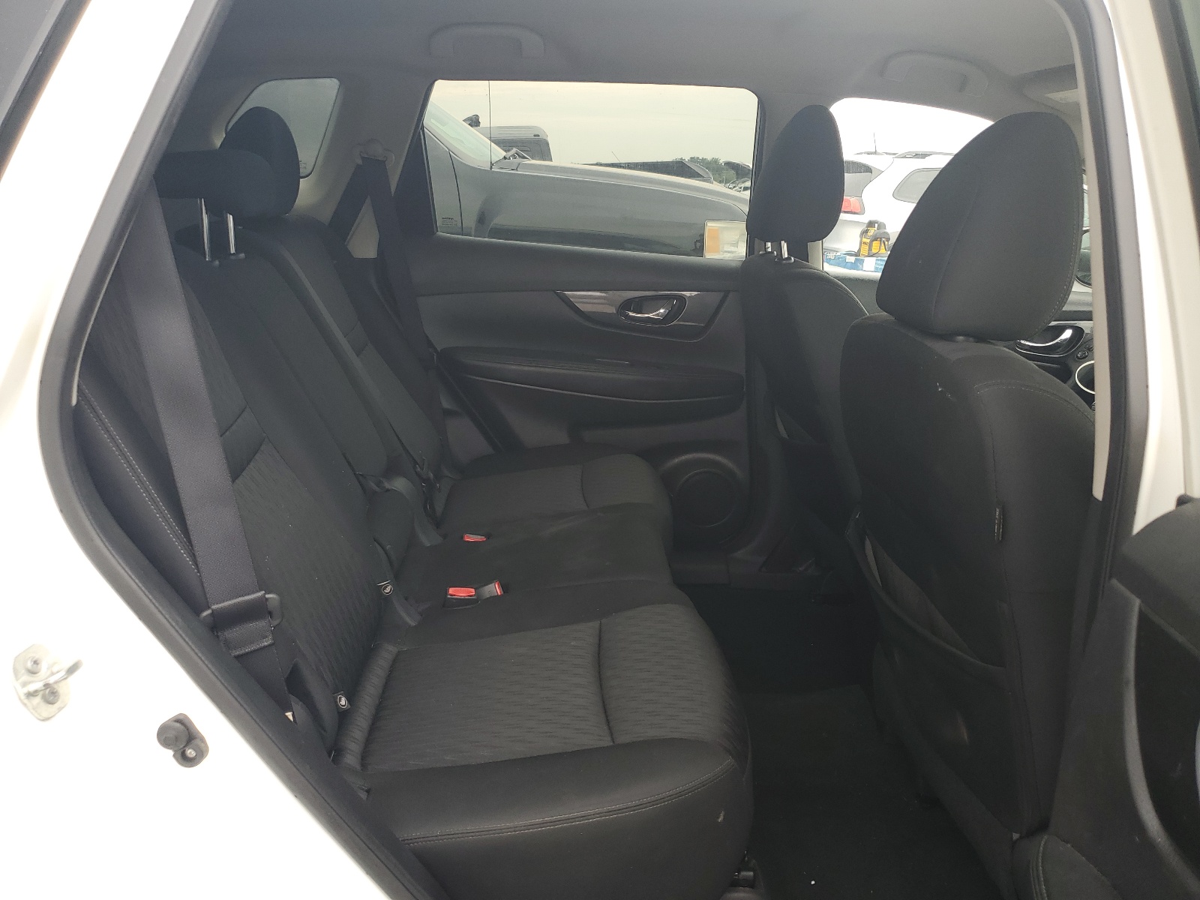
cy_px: 450
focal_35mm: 26
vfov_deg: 53.1
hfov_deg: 67.3
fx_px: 901
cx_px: 600
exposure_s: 1/213
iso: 50
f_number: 1.5
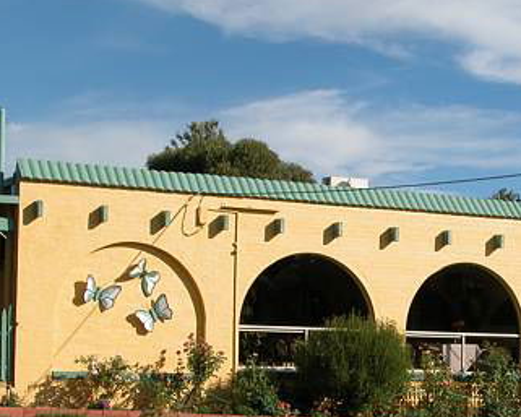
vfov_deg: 14.9
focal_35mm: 103
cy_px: 303
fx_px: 1589
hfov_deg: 18.4
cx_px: 425
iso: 100
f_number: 6.9
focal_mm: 13.7
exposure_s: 1/412
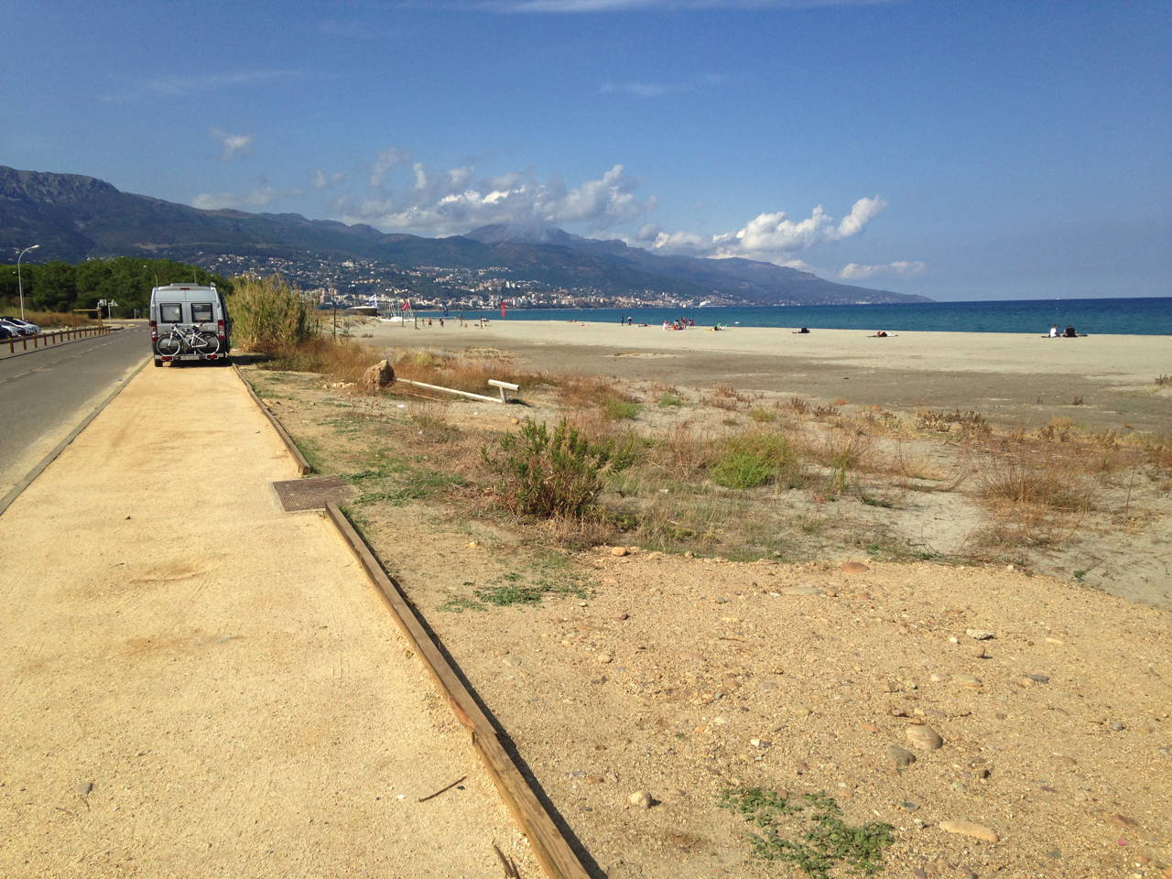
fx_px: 1117
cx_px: 586
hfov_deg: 55.4
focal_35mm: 33
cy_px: 440
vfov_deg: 42.9
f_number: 2.4
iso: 50
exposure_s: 1/2358
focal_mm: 4.12
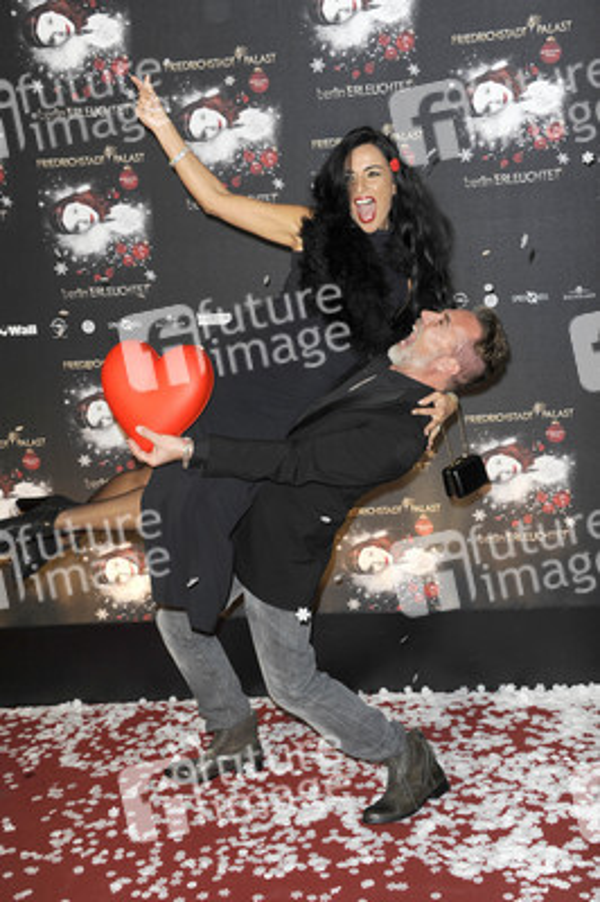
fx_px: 1202
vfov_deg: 41.1
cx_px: 300
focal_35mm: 48
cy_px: 451
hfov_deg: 28.0
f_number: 8
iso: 500
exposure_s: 1/250
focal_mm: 48
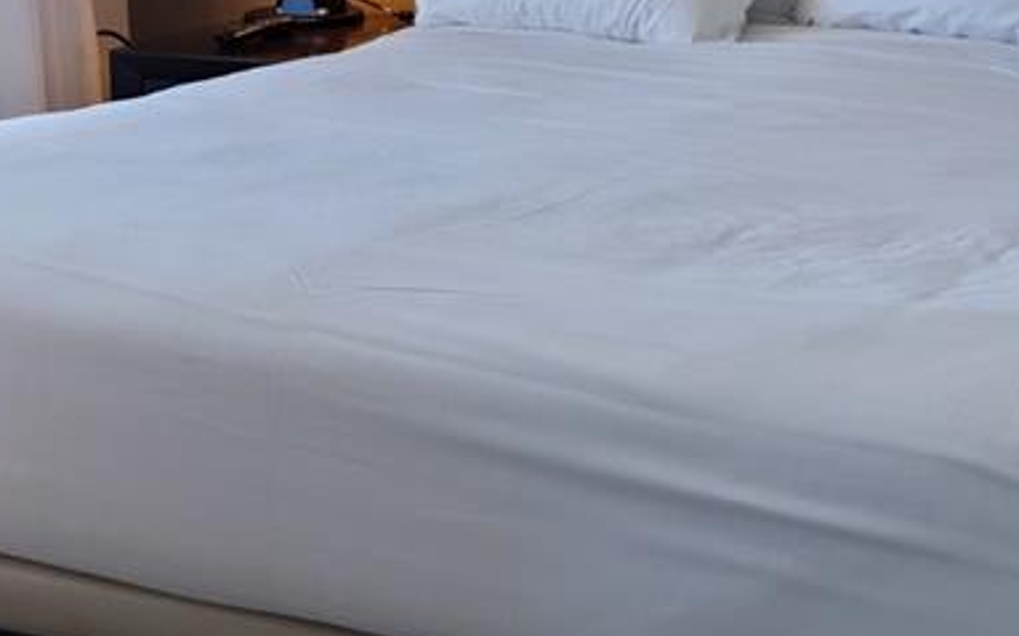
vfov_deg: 13.7
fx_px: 2582
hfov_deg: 22.2
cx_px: 740
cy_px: -96
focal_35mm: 93
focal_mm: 5.9
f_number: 2
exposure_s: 1/60
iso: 40
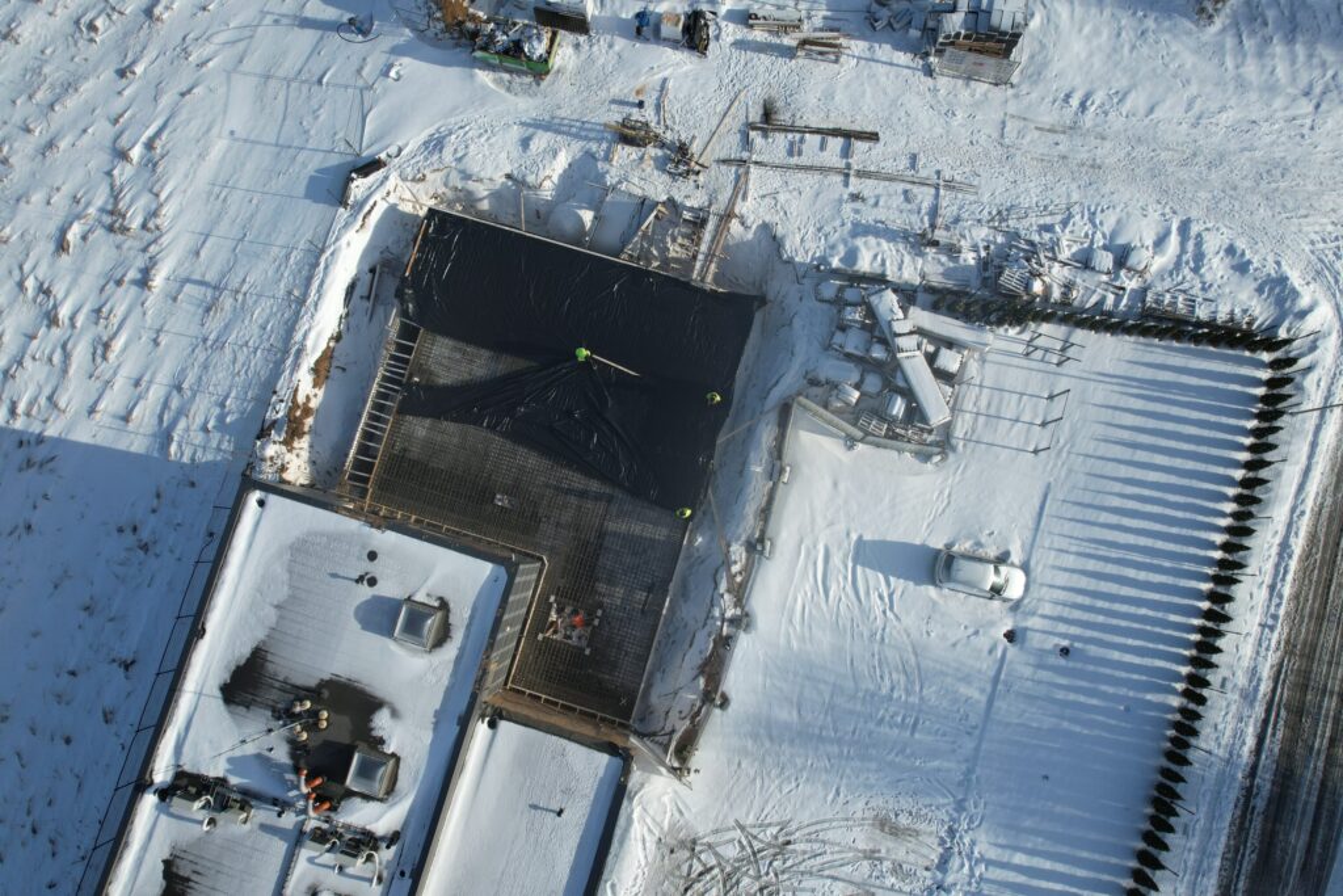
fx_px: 821
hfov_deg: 78.6
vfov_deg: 57.2
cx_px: 672
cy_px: 448
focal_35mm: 22
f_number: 2.8
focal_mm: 8.38
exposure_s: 1/2500
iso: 100
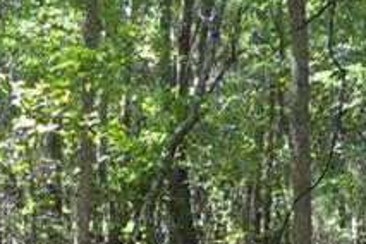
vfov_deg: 9.3
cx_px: 174
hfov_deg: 14.3
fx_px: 1464
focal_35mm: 144
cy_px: 332
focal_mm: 20
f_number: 4
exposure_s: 1/60
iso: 450
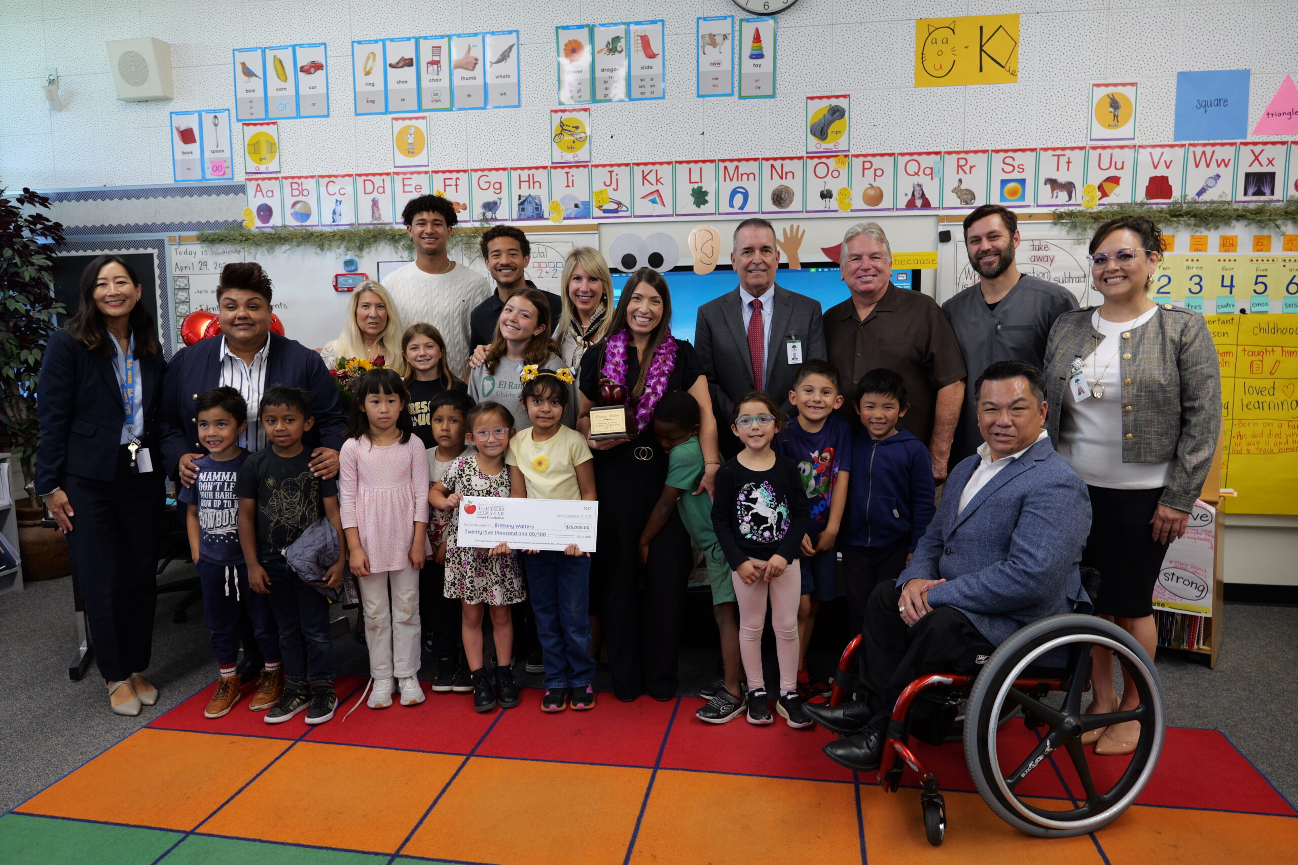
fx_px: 865
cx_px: 649
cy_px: 432
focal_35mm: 24
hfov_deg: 73.7
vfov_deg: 53.1
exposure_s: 1/60
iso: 800
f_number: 4
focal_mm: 24
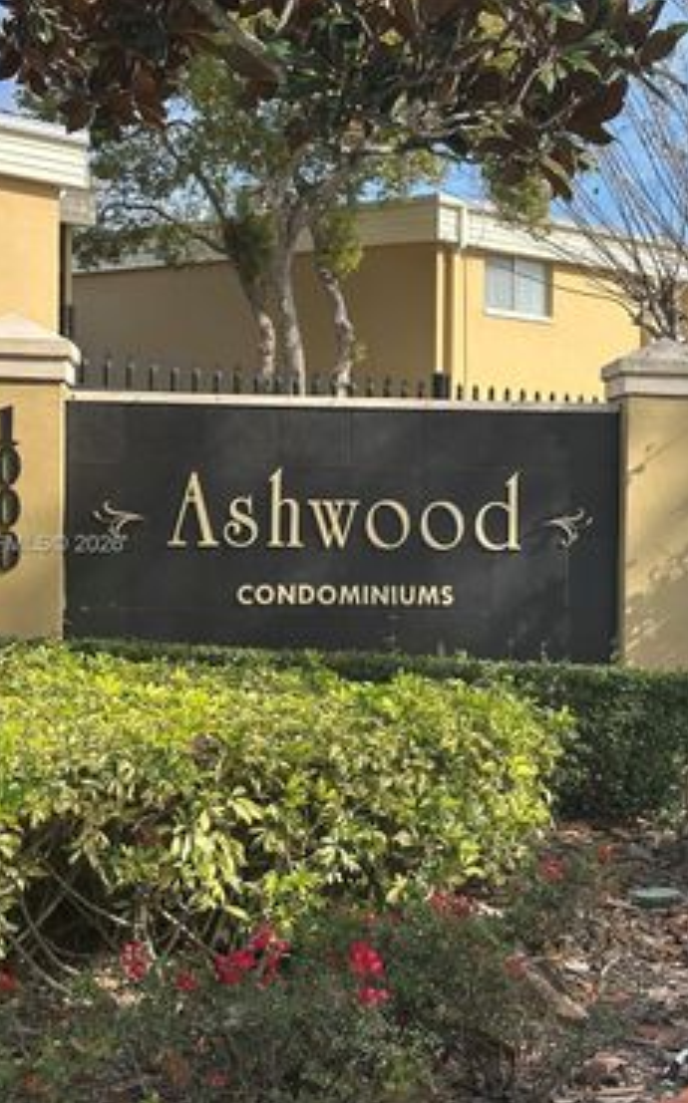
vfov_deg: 29.8
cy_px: 546
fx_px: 2074
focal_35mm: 69
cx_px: 580
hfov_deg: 18.6
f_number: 1.78
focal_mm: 6.86
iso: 64
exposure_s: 1/2532
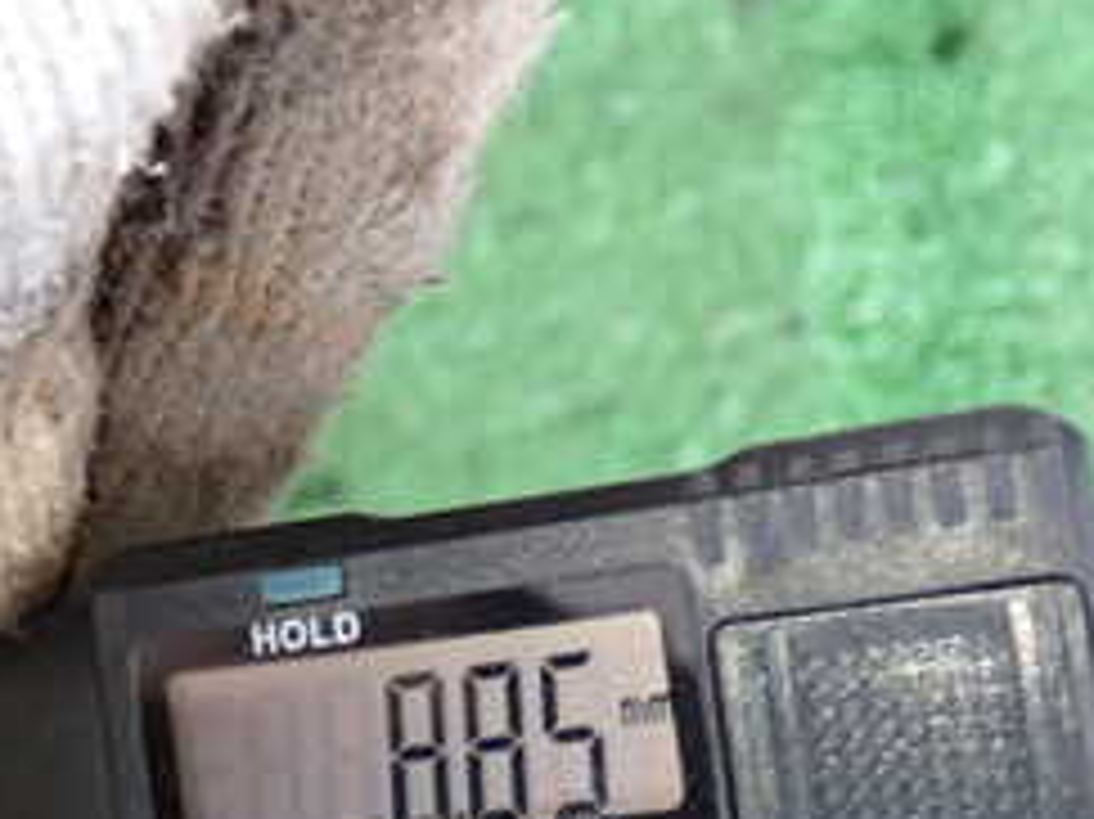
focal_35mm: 89
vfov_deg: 16.5
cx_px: -180
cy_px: 562
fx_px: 2811
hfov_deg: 20.7
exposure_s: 1/40
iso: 200
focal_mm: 6.37
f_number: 2.5
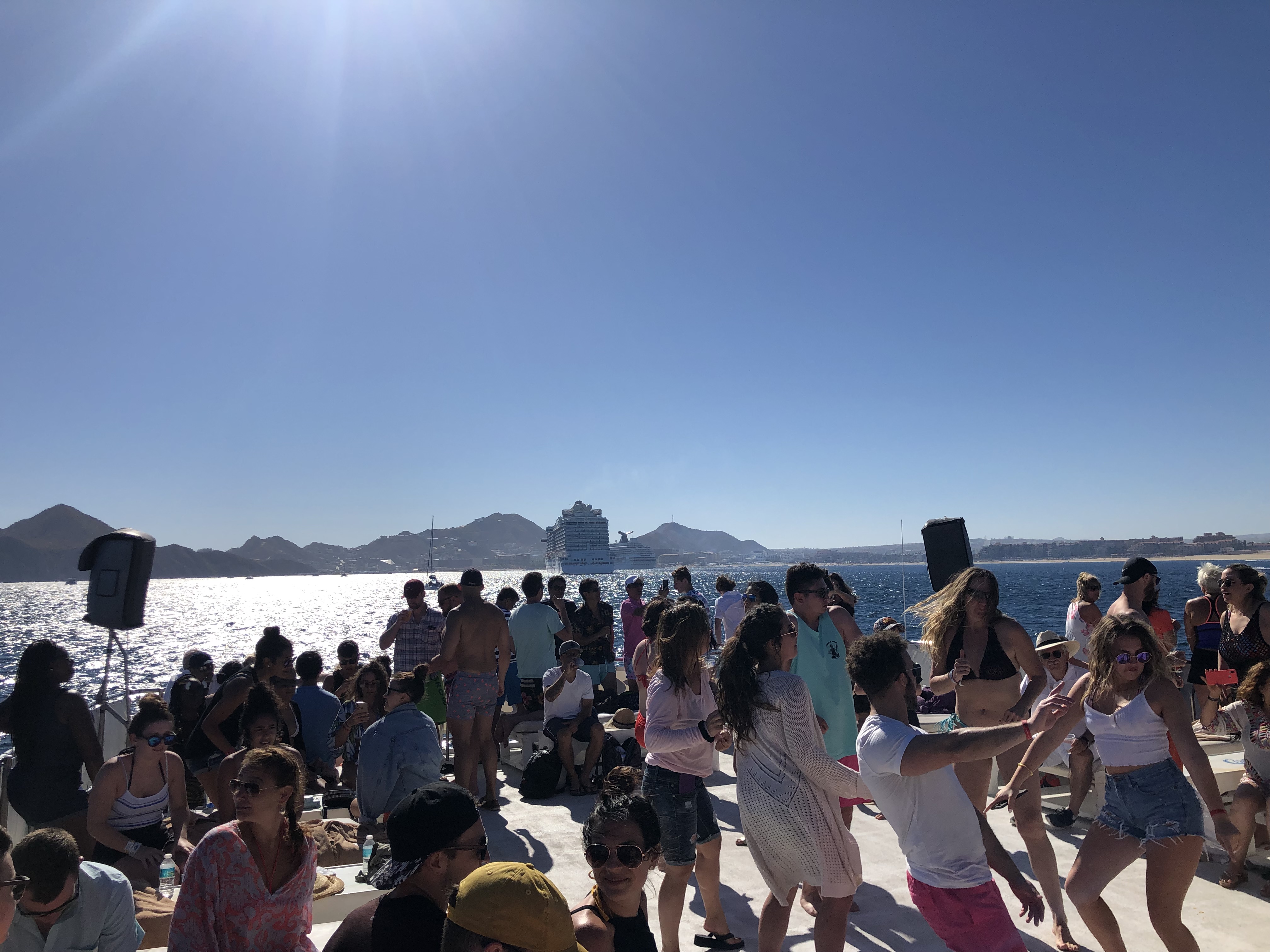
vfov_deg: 49.7
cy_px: 476
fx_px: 1027
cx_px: 635
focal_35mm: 28
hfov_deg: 63.4
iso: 25
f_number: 1.8
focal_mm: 4
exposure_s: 1/5348
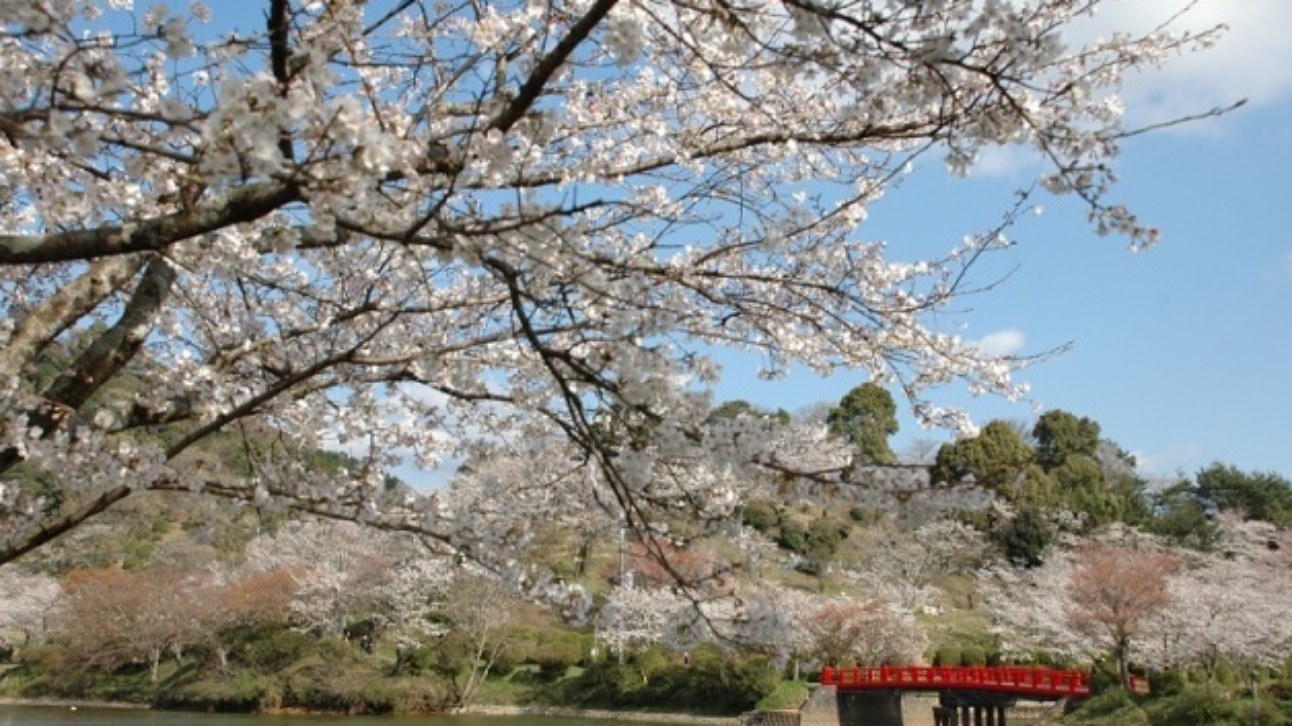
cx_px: 644
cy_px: 411
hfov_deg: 41.7
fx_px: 1697
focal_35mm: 50
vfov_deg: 24.1
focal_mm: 31
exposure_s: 1/640
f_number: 7.1
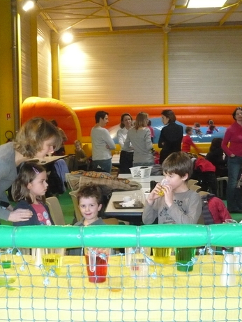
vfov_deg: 37.5
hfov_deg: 28.6
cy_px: 161
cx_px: 125
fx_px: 475
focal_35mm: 51
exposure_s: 1/30
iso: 500
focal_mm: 6.2
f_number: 3.2
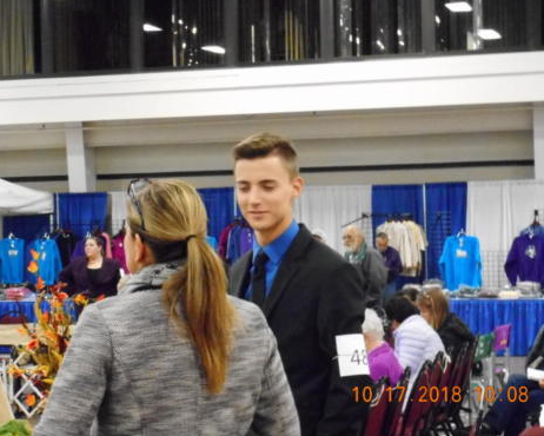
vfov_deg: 16.4
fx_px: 1514
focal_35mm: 94
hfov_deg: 20.4
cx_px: 256
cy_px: 219
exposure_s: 1/13
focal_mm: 15.9
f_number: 5.6
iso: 1600
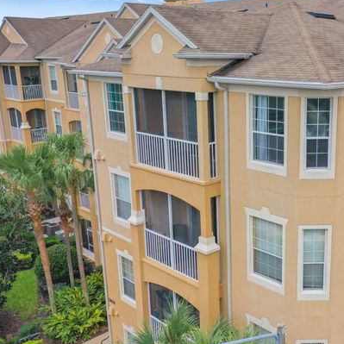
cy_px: 182
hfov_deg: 39.0
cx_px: 256
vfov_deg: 40.0
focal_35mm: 42
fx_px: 472
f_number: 3.2
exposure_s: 1/50
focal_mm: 10.26
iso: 100
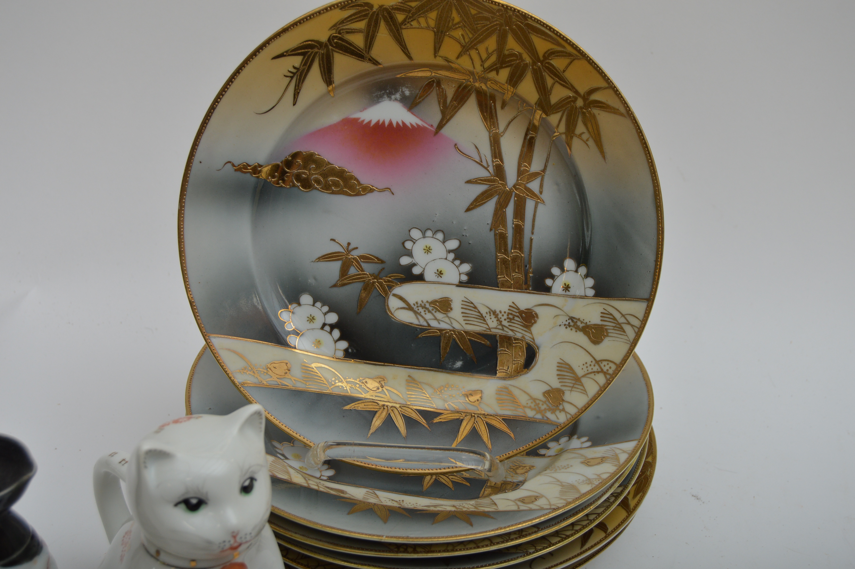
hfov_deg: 35.1
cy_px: 284
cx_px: 428
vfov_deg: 23.7
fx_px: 1353
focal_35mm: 57
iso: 200
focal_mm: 38
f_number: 5
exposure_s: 1/200
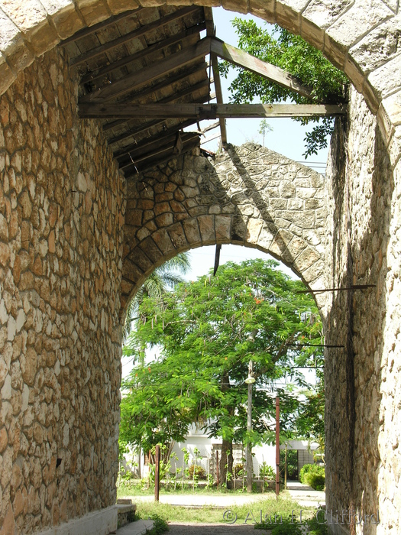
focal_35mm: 59
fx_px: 911
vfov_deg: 32.7
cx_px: 200
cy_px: 268
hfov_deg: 24.8
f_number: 5
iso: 50
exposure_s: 1/102
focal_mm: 15
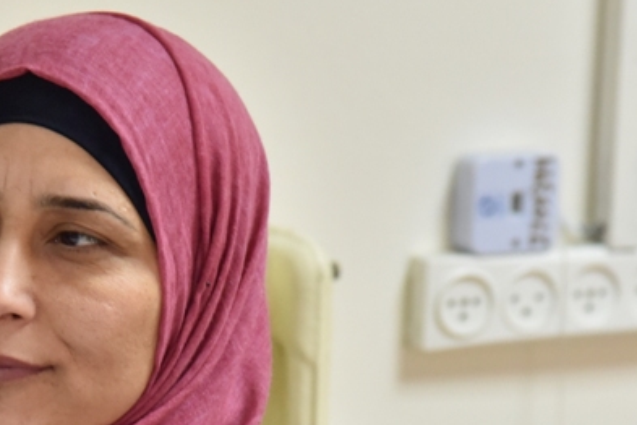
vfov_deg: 4.4
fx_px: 5538
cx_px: 32
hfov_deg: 6.6
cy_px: 401
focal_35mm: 313
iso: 2500
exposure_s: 1/125
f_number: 5.6
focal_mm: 120
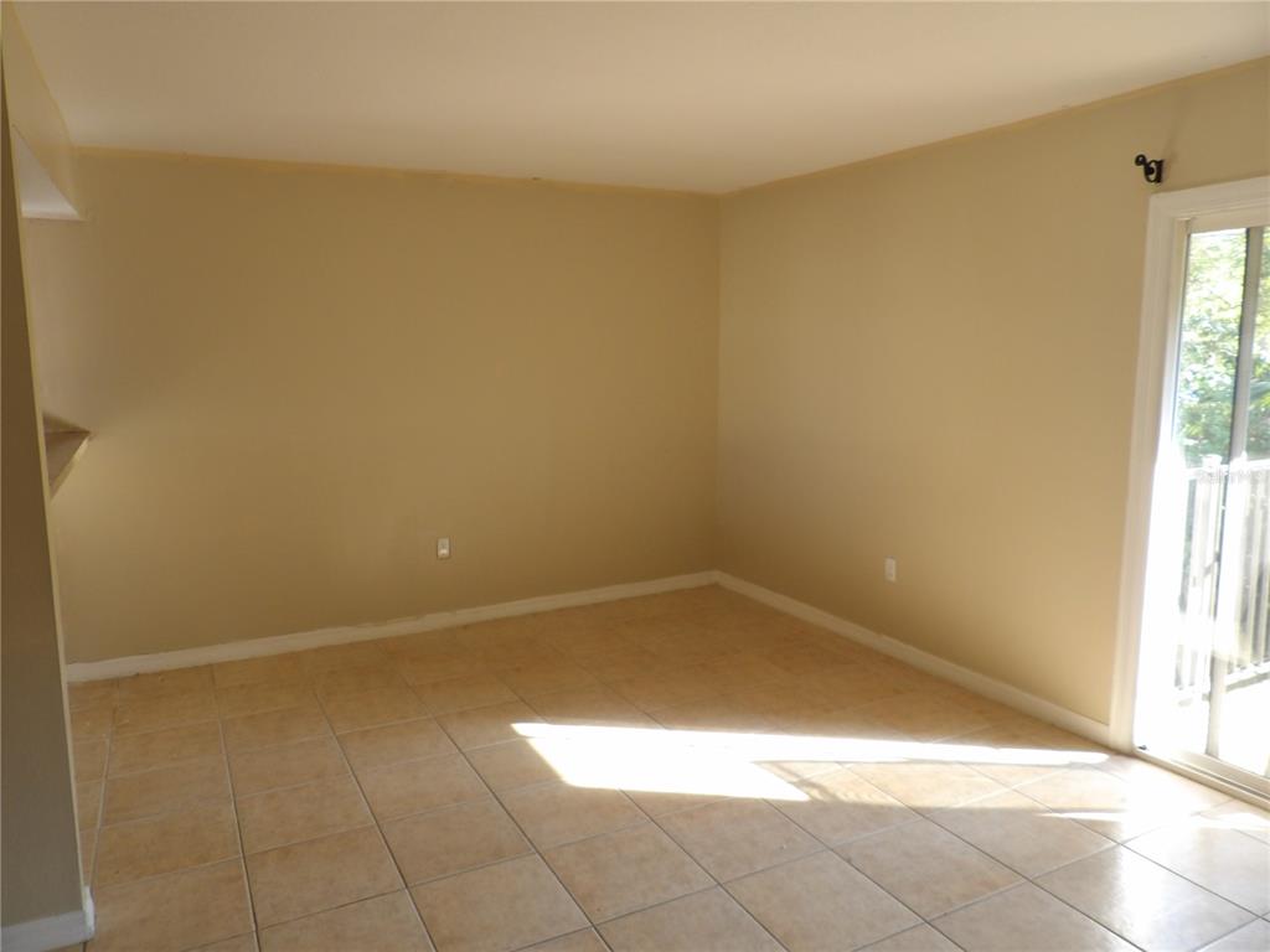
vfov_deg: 56.8
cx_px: 635
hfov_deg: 71.6
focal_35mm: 24
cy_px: 476
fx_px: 881
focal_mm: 4.3
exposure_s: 1/33
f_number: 3.2
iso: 109
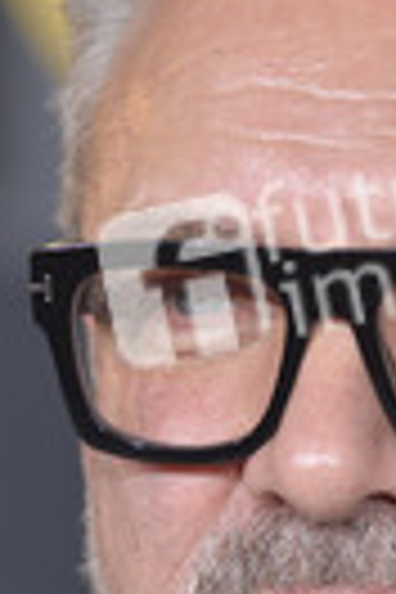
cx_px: 461
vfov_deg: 2.3
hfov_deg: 1.5
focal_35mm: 910
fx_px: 15014
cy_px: 486
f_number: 5.6
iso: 400
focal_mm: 300
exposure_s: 1/500
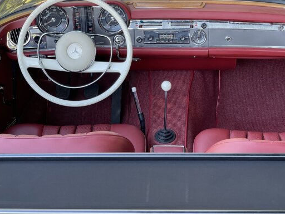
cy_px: 90
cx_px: 163
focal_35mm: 80
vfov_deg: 18.4
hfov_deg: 24.4
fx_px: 659
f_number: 2.2
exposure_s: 1/99
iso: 100
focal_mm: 7.5
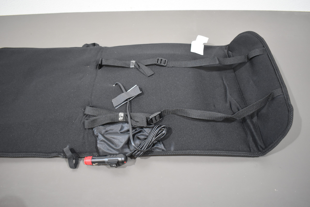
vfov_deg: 43.6
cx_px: 155
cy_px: 104
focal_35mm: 30
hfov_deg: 61.9
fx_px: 258
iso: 1600
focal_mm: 20
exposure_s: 1/125
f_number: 3.8
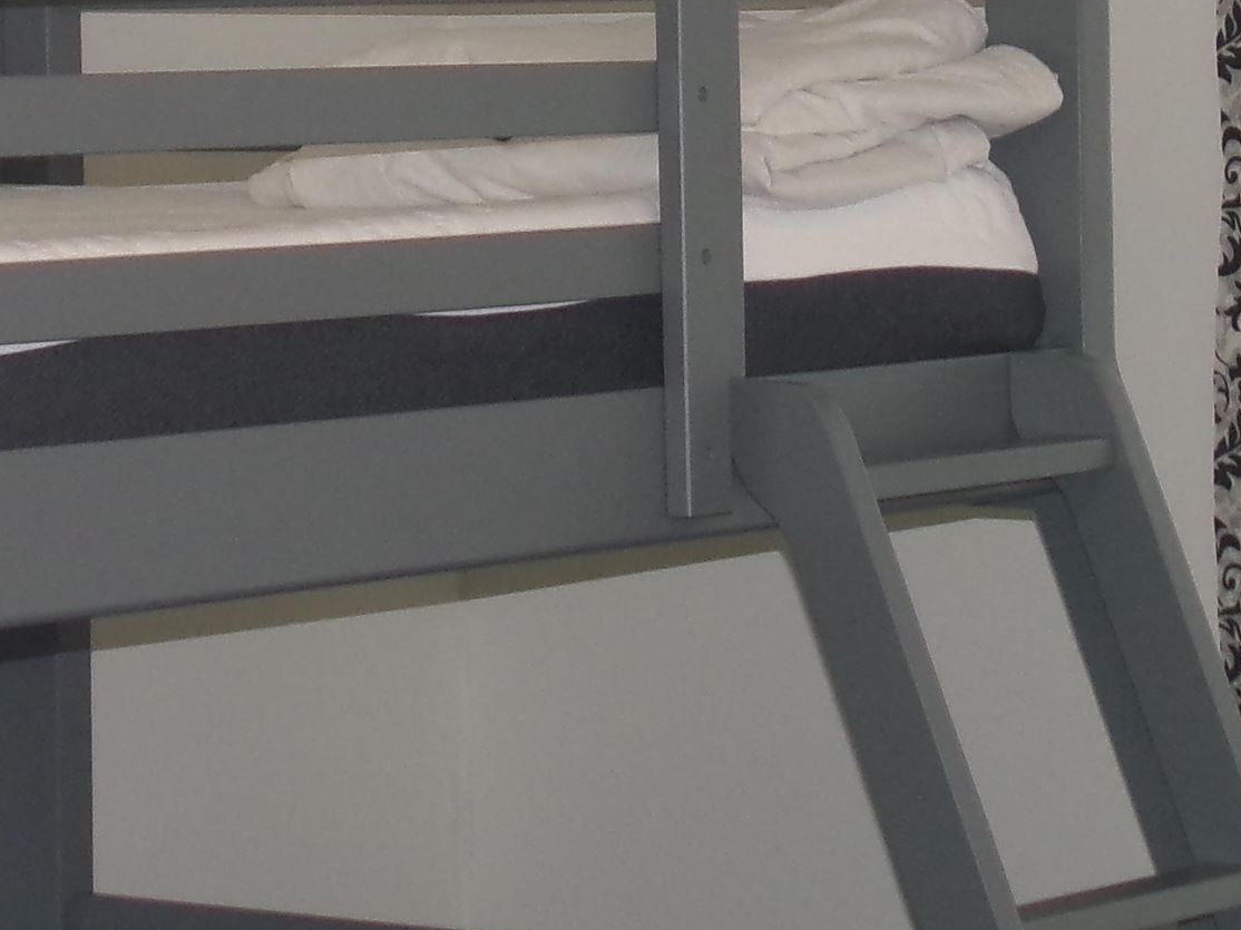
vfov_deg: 9.2
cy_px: 46
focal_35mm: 160
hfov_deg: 12.3
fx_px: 5735
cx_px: 704
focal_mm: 10.3
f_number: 4.4
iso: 248
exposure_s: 1/40
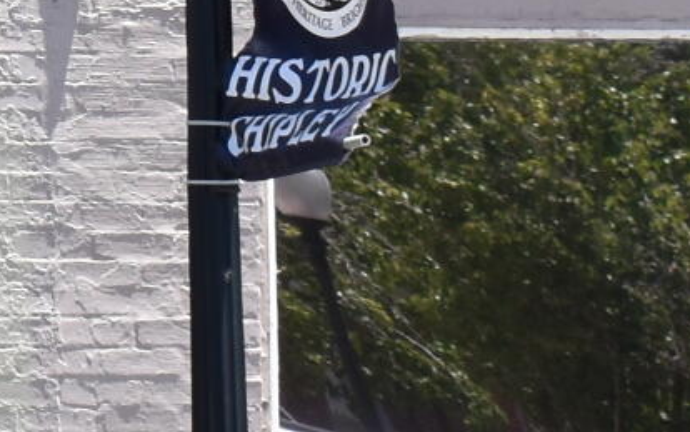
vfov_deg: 3.4
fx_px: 7292
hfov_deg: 5.2
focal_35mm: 388
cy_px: -88
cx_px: -1080
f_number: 9
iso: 200
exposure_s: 1/320
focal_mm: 35
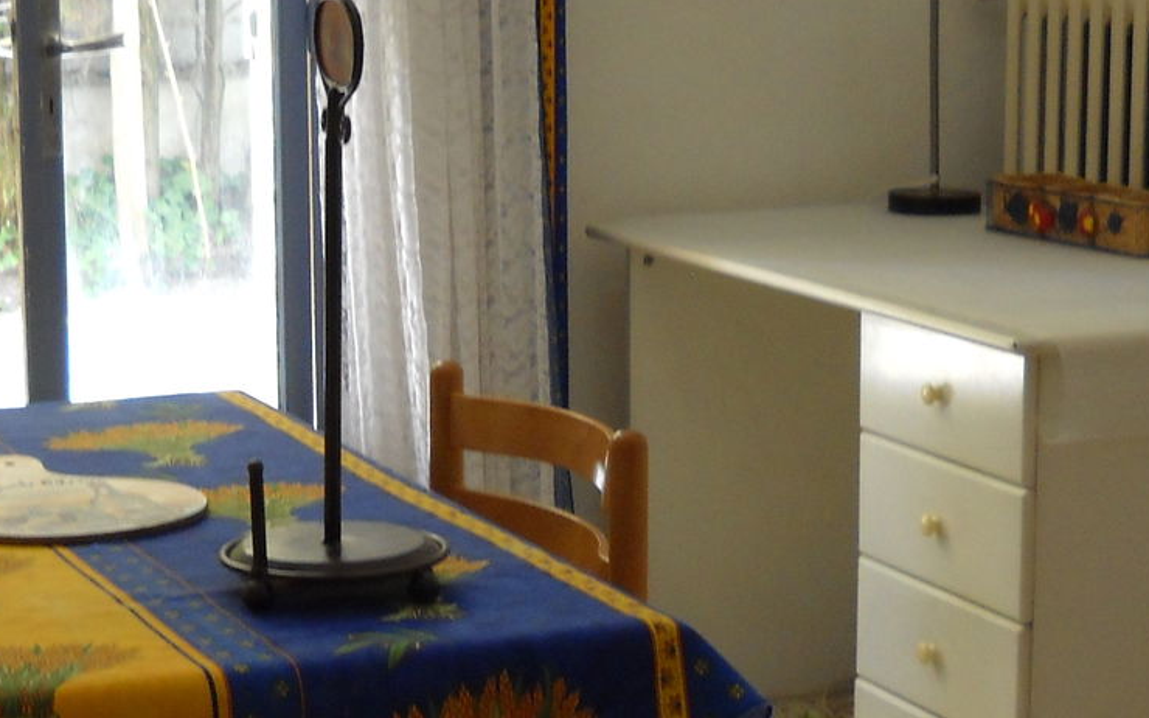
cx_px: 326
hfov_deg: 21.9
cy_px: 643
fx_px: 2943
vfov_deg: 13.8
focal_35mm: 94
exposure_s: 1/60
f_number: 3.1
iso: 183
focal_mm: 6.72
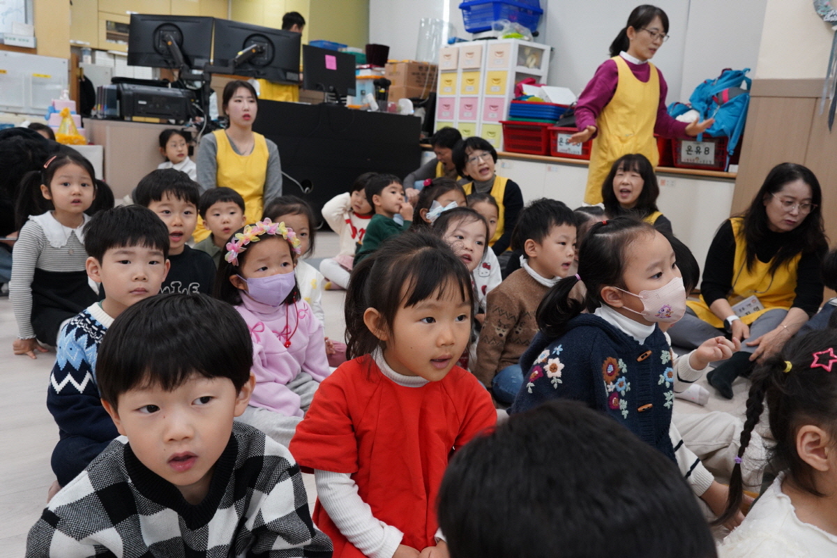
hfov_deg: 61.9
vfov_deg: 43.6
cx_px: 418
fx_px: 697
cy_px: 279
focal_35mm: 30
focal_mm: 30
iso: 2500
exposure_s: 1/100
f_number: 6.3
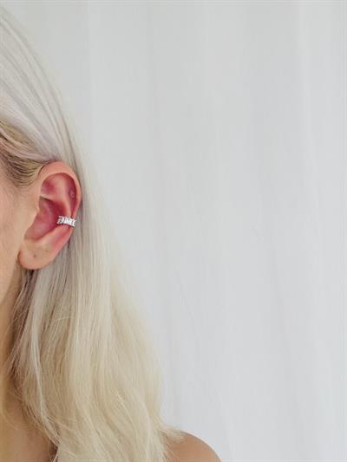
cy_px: 231
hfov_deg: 46.8
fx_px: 401
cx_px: 174
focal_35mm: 30
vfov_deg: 60.0
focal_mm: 2.71
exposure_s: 1/122
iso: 32
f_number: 2.2
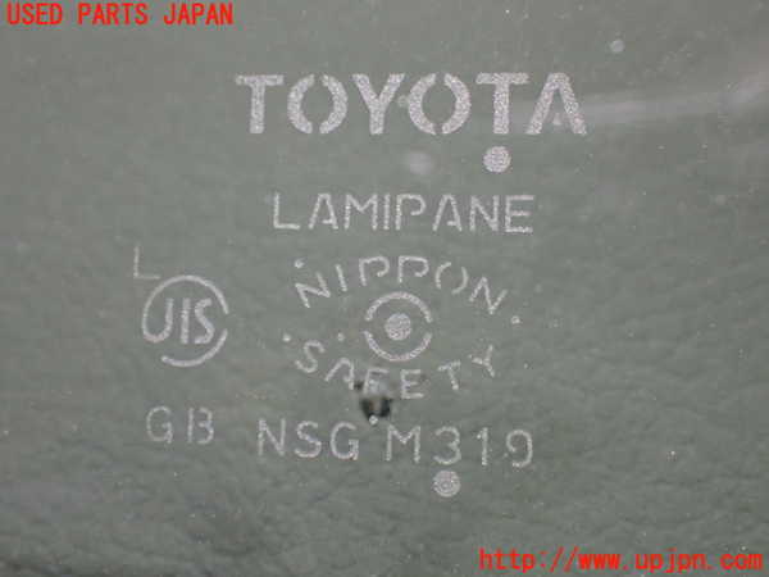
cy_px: 288
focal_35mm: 50
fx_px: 1111
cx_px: 384
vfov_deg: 29.1
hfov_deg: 38.2
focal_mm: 9.01
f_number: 3.2
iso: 800
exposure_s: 1/80
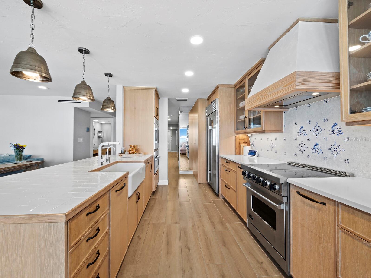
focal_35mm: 14
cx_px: 186
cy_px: 139
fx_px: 150
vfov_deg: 85.7
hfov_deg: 102.0
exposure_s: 1/5
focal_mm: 7
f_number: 13
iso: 400
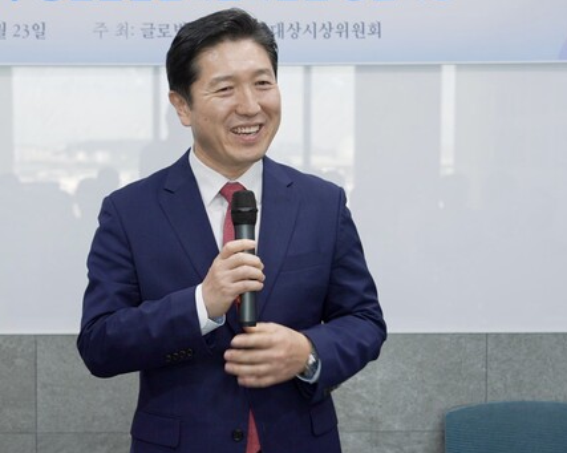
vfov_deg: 21.8
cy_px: 200
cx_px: 207
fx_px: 1174
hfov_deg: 27.1
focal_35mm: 70
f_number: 5
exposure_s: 1/60
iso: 800
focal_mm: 53
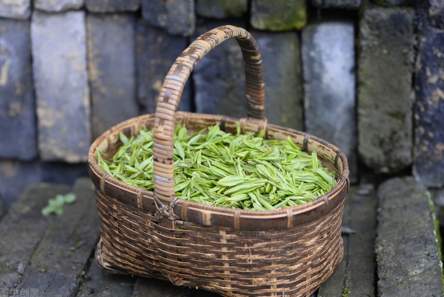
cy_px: 146
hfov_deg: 18.6
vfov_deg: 12.5
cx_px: 230
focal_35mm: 110
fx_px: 1357
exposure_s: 1/40
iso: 100
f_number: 5.6
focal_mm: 105
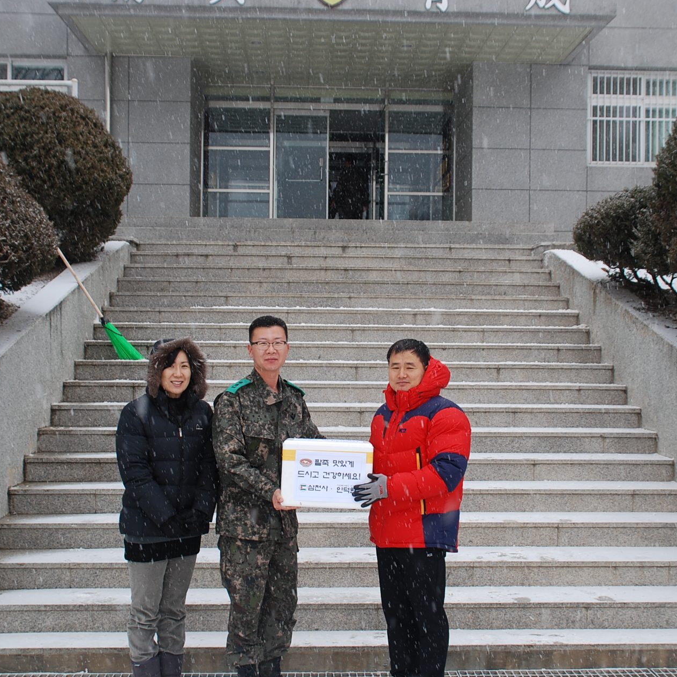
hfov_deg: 39.2
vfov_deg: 39.2
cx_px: 356
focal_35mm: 43
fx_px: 951
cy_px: 343
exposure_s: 1/125
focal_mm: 22
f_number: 5.6
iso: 125
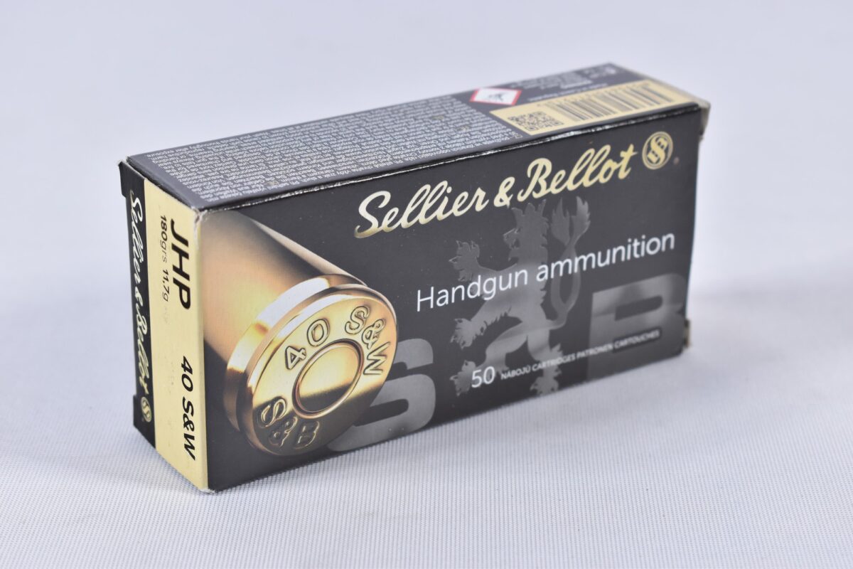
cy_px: 284
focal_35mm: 82
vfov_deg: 16.6
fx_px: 1955
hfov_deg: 24.6
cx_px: 426
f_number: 5.6
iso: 640
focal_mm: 55
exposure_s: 1/50
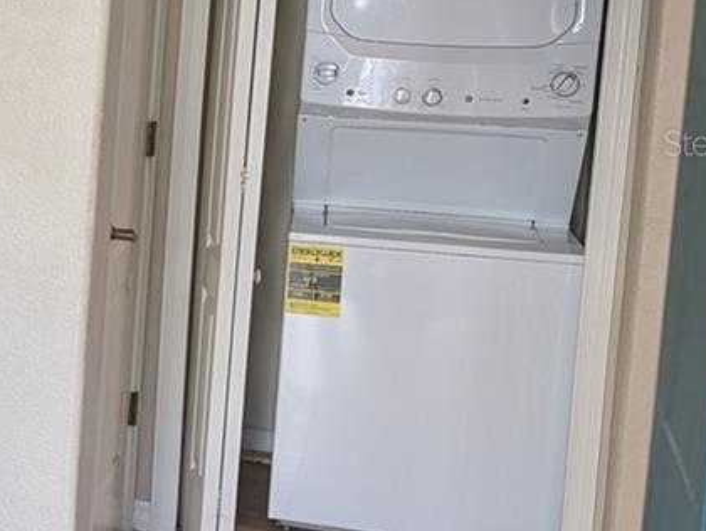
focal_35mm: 91
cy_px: 143
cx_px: -518
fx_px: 1858
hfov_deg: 17.8
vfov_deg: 16.2
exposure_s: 1/33.8
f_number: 1.85
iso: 45
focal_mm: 6.81
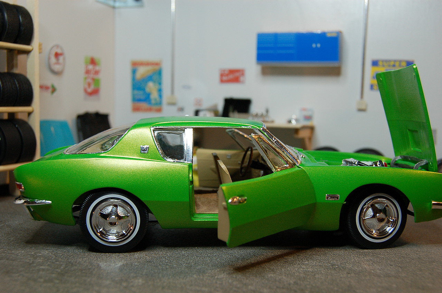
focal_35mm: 45
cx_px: 221
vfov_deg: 29.8
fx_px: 552
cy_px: 146
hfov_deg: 43.7
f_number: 7.1
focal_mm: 30
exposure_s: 1/30
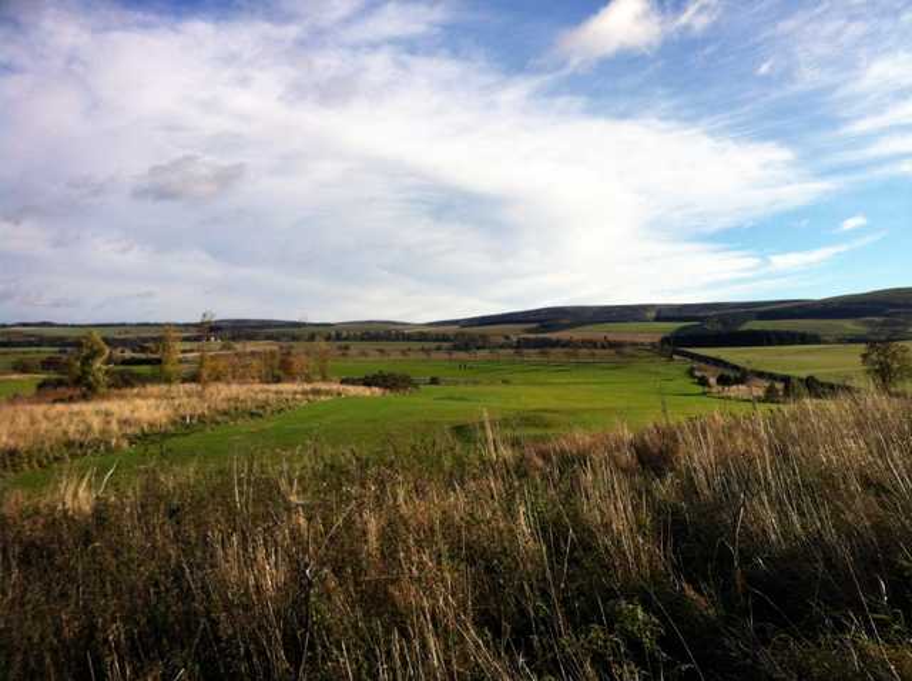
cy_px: 340
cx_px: 456
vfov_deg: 40.6
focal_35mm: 35
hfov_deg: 52.7
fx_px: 921
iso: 80
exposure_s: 1/1508
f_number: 2.8
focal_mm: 3.85
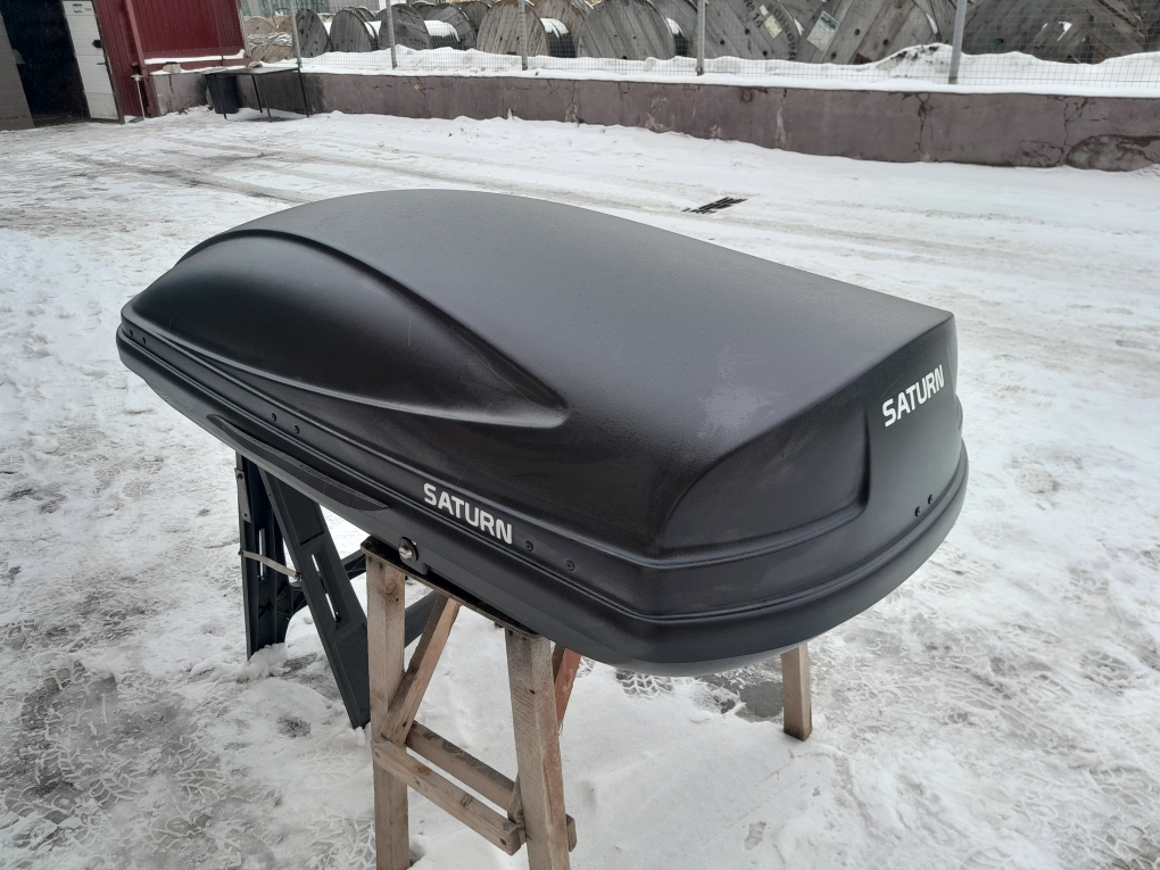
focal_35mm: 27
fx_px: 905
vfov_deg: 51.4
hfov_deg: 65.3
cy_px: 435
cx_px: 580
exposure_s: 1/100
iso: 40
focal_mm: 4
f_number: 1.8
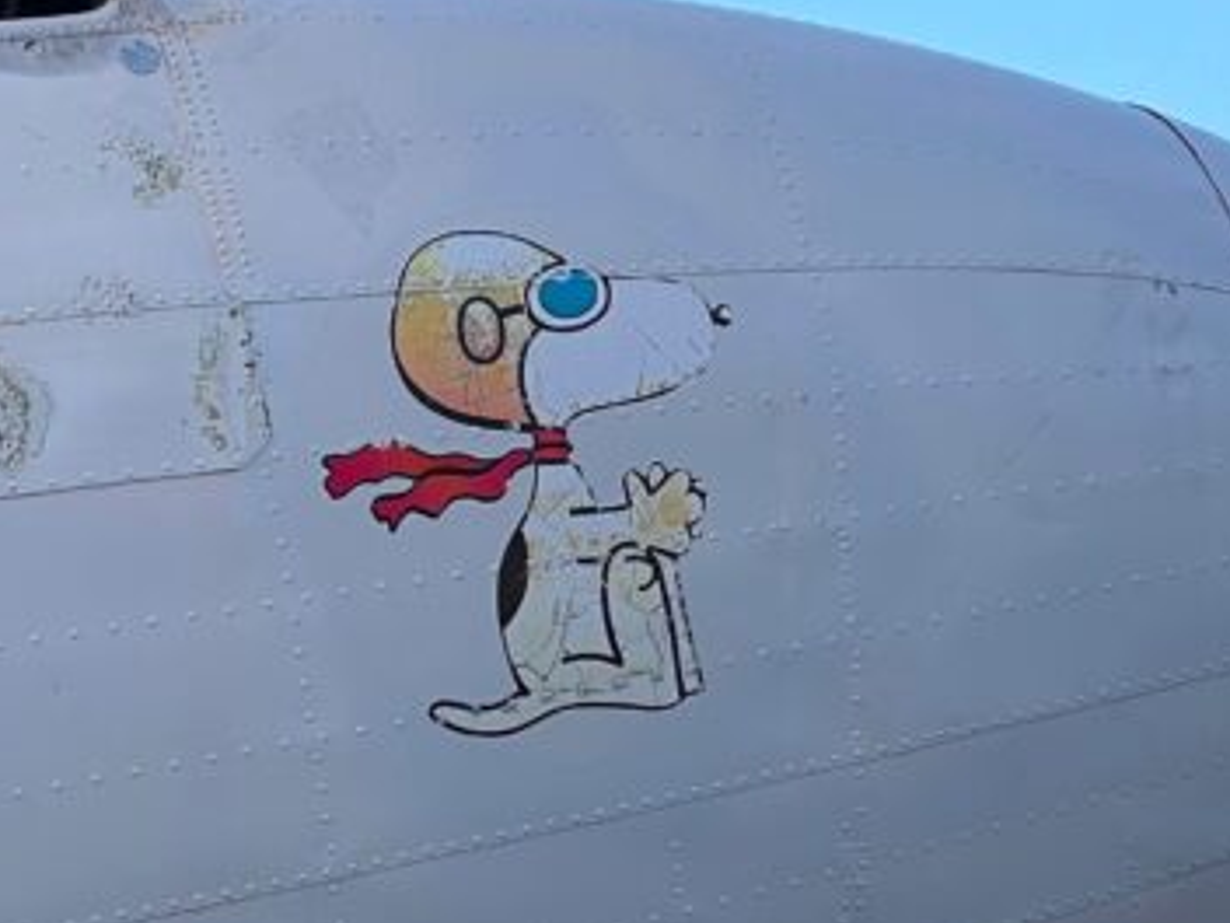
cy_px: 584
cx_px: 245
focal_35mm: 224
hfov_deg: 8.8
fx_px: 7959
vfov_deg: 6.6
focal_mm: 9
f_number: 2.8
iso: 32
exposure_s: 1/116
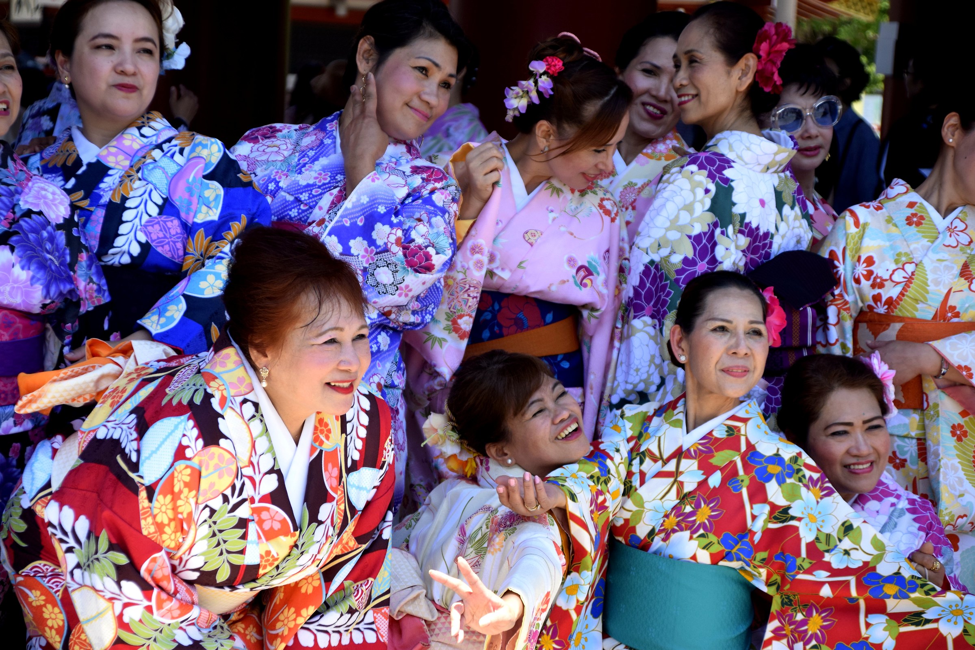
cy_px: 325
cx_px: 488
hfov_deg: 16.1
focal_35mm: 128
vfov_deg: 10.8
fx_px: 3453
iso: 720
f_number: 5.3
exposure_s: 1/1000
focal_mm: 85
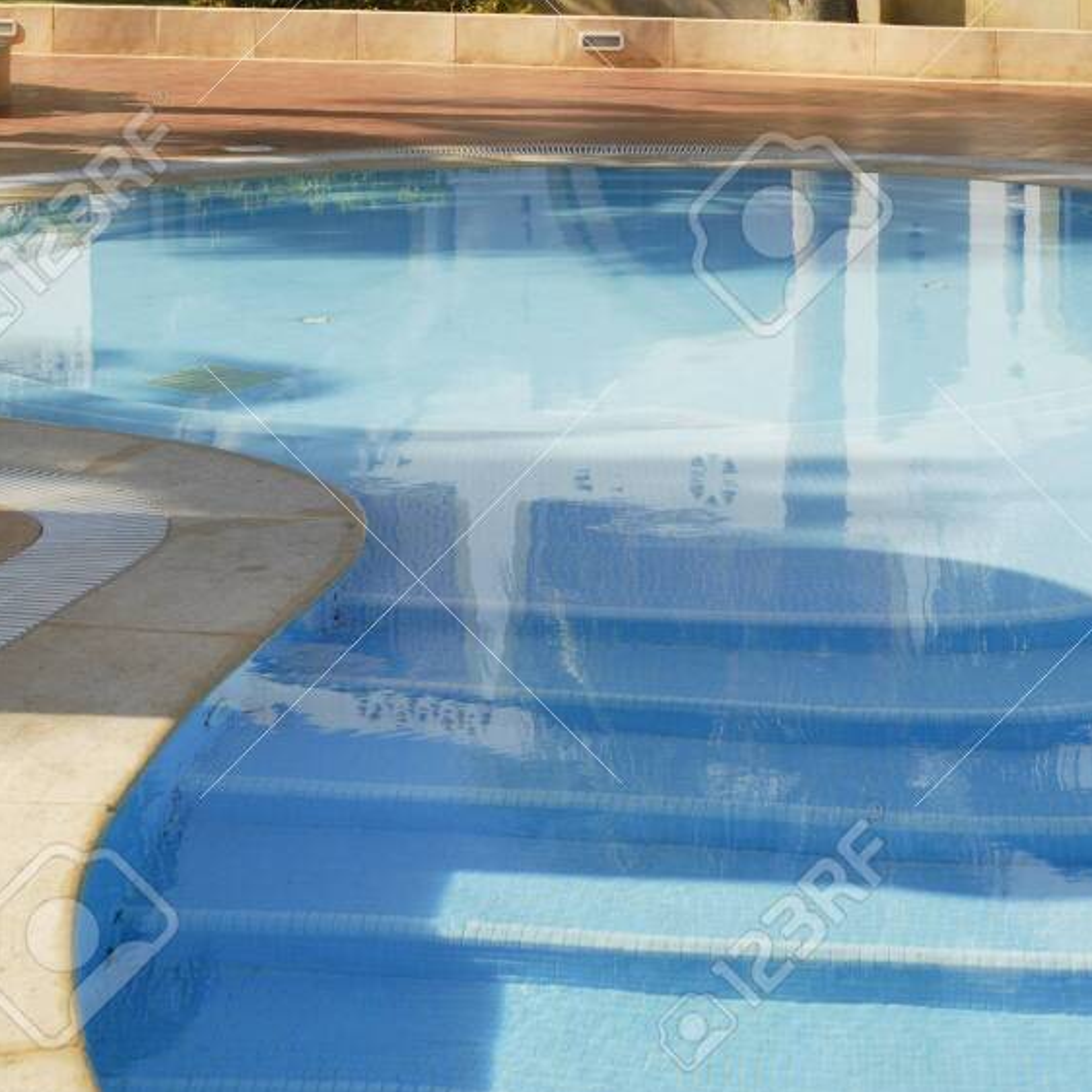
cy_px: -138
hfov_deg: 26.4
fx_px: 2320
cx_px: 713
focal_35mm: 65
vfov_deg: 24.5
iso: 100
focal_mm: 22
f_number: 13
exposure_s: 1/125
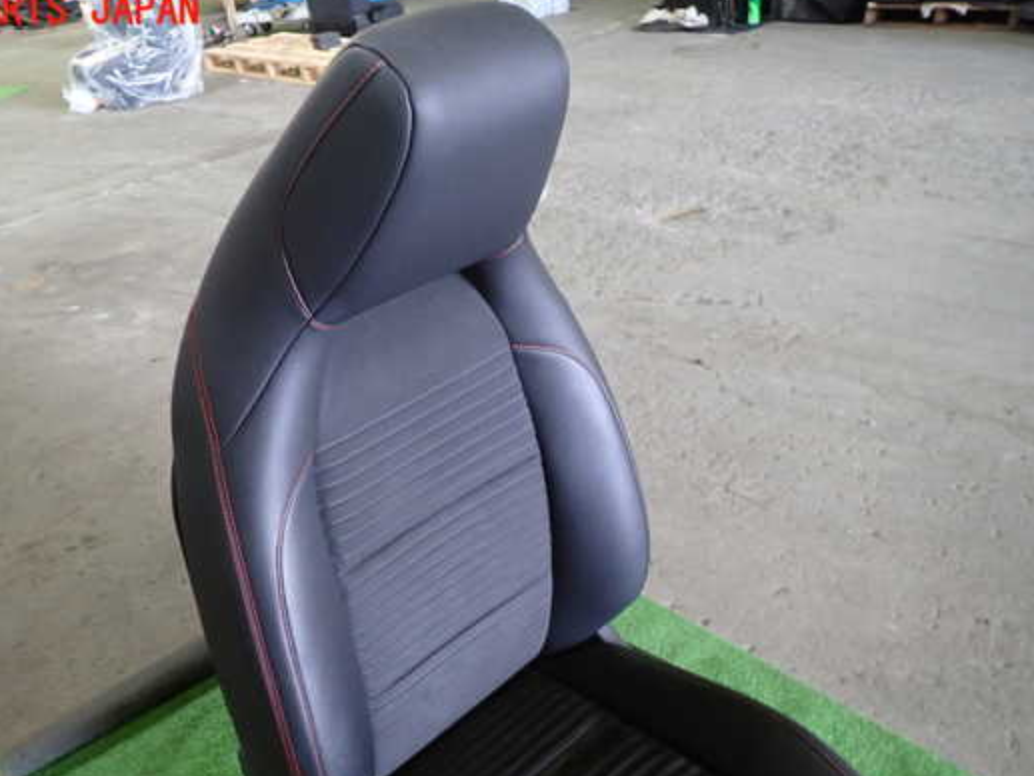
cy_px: 436
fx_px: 866
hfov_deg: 61.3
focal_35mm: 29
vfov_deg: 48.1
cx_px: 436
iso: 320
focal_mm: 4.5
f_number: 2
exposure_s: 1/30
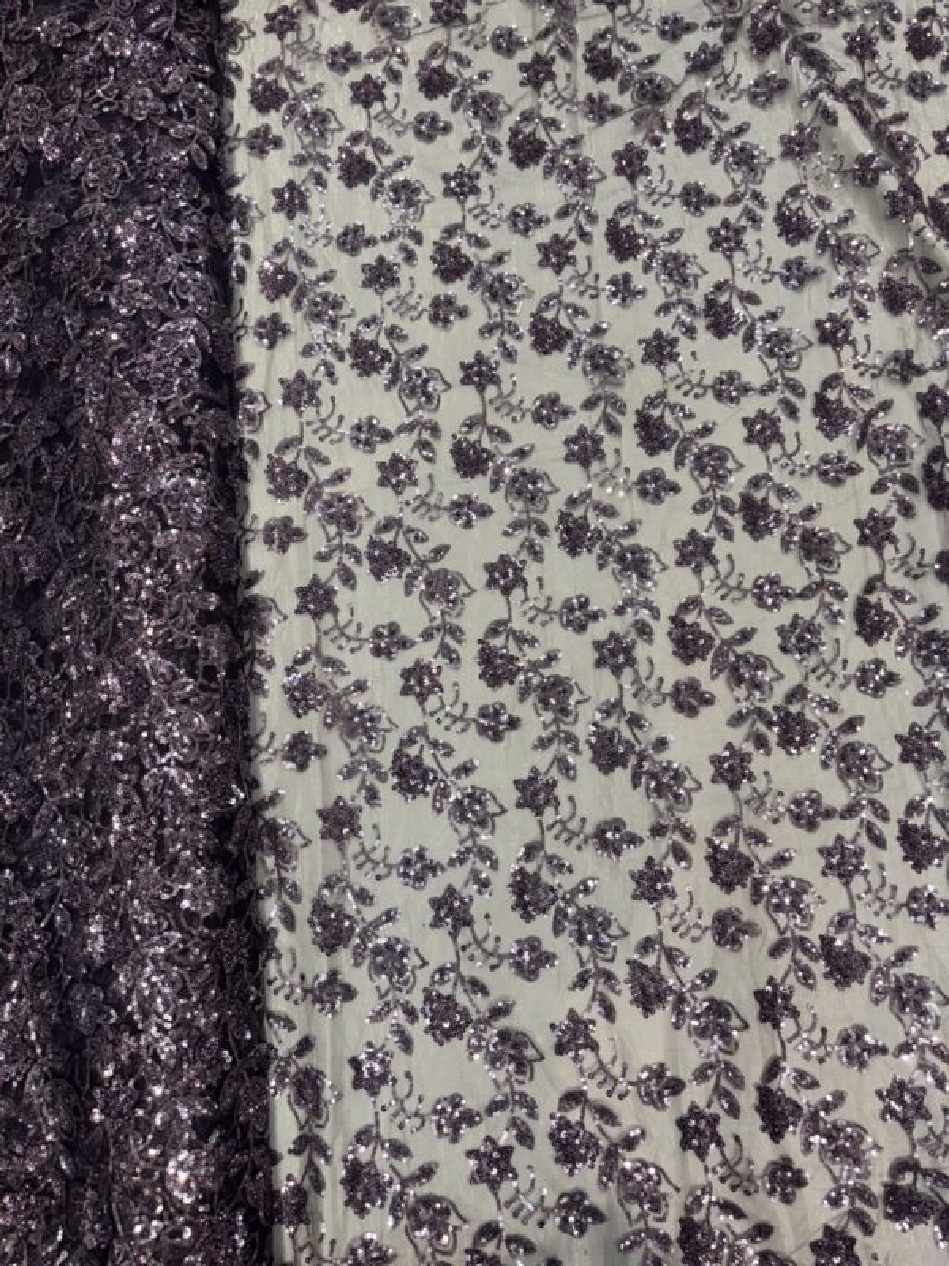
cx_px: 474
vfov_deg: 67.3
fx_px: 950
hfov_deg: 53.1
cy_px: 633
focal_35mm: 26
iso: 32
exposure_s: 1/119
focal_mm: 5.96
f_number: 1.6
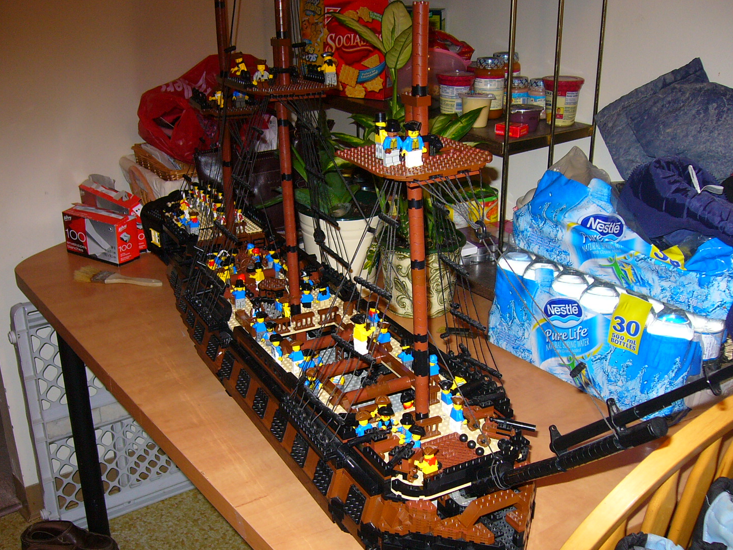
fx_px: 826
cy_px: 300
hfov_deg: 47.9
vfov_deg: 36.8
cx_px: 371
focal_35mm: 39
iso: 150
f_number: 2.8
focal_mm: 5.8
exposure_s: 1/60
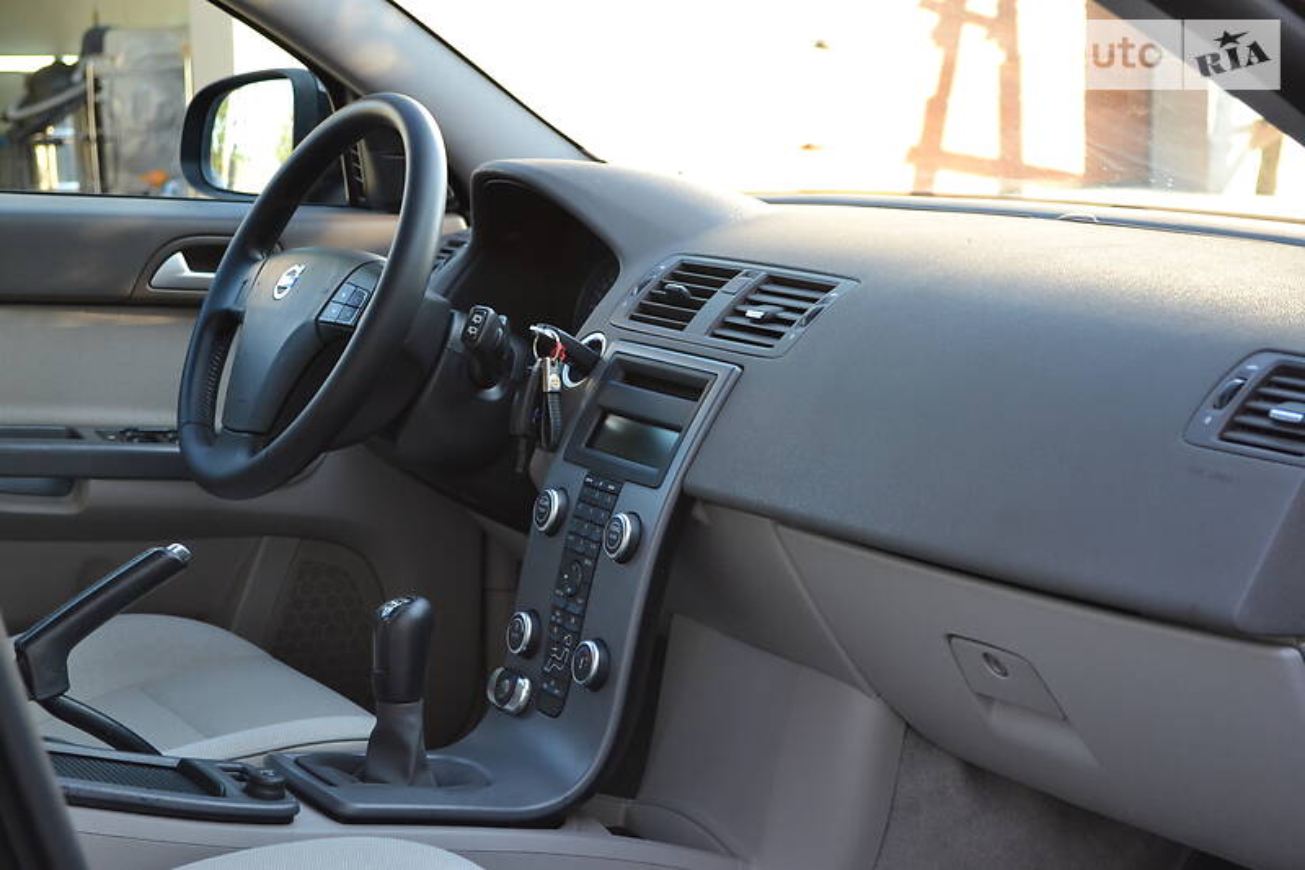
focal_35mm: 66
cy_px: 435
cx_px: 652
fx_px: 2392
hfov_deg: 30.5
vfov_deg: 20.6
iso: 400
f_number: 5.3
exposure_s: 1/60
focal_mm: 44
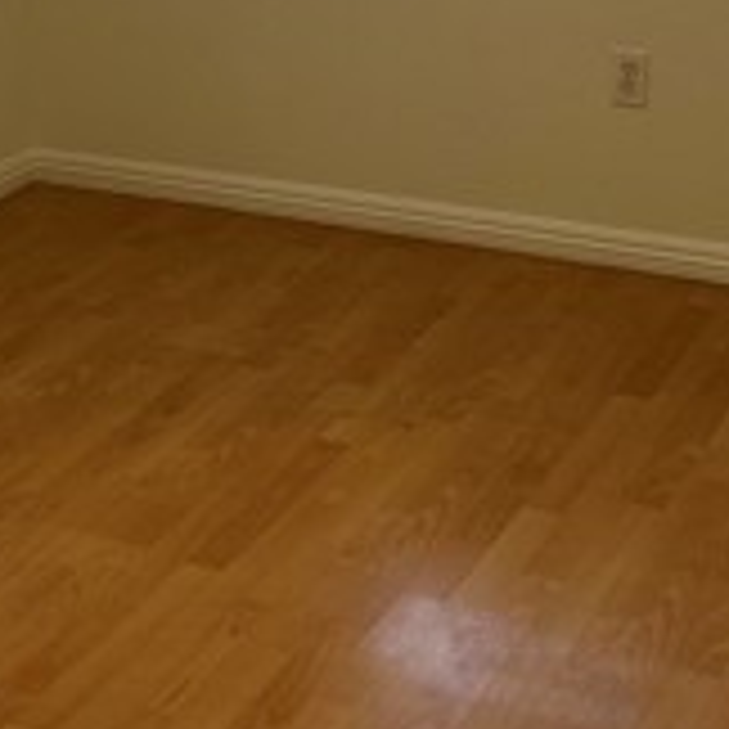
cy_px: -180
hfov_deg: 20.3
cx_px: 112
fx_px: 2001
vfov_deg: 19.3
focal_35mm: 84
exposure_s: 1/60
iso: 200
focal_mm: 6.86
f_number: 1.78
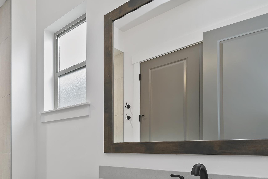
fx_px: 201
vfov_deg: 45.1
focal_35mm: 27
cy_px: 147
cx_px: 45
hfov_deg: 60.6
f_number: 6.3
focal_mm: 10
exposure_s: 1/10
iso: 320
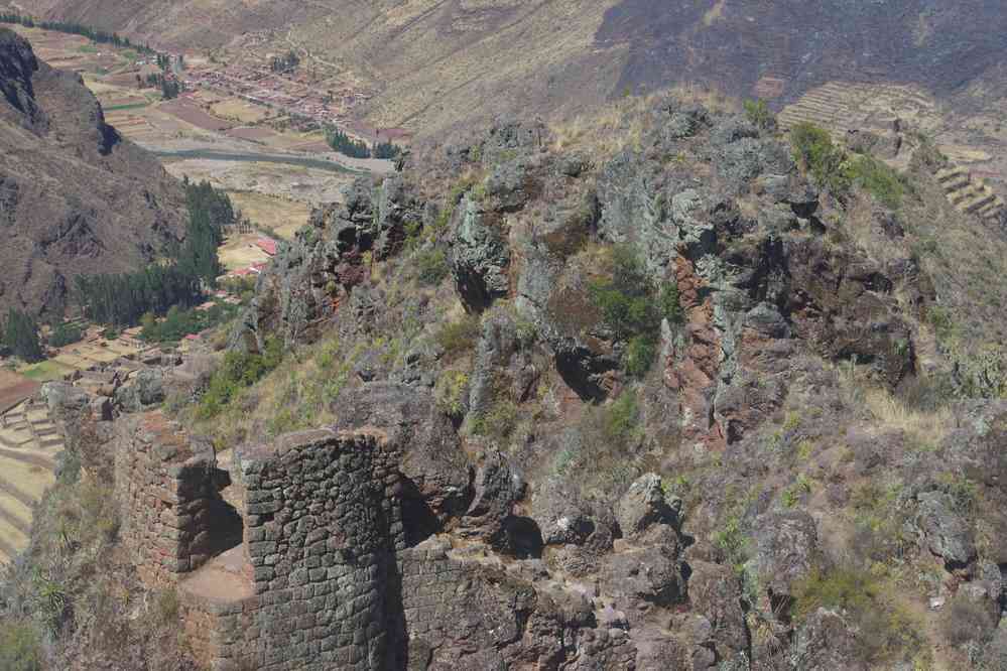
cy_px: 336
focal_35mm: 60
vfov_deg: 22.6
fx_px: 1678
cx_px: 504
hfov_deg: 33.4
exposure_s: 1/80
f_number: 11
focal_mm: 40
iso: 200
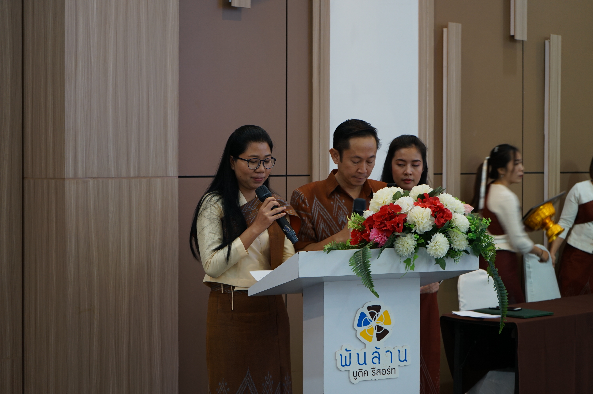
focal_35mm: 70
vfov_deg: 19.4
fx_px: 1152
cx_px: 296
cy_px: 197
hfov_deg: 28.9
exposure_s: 1/20
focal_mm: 70
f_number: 5.6
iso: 800
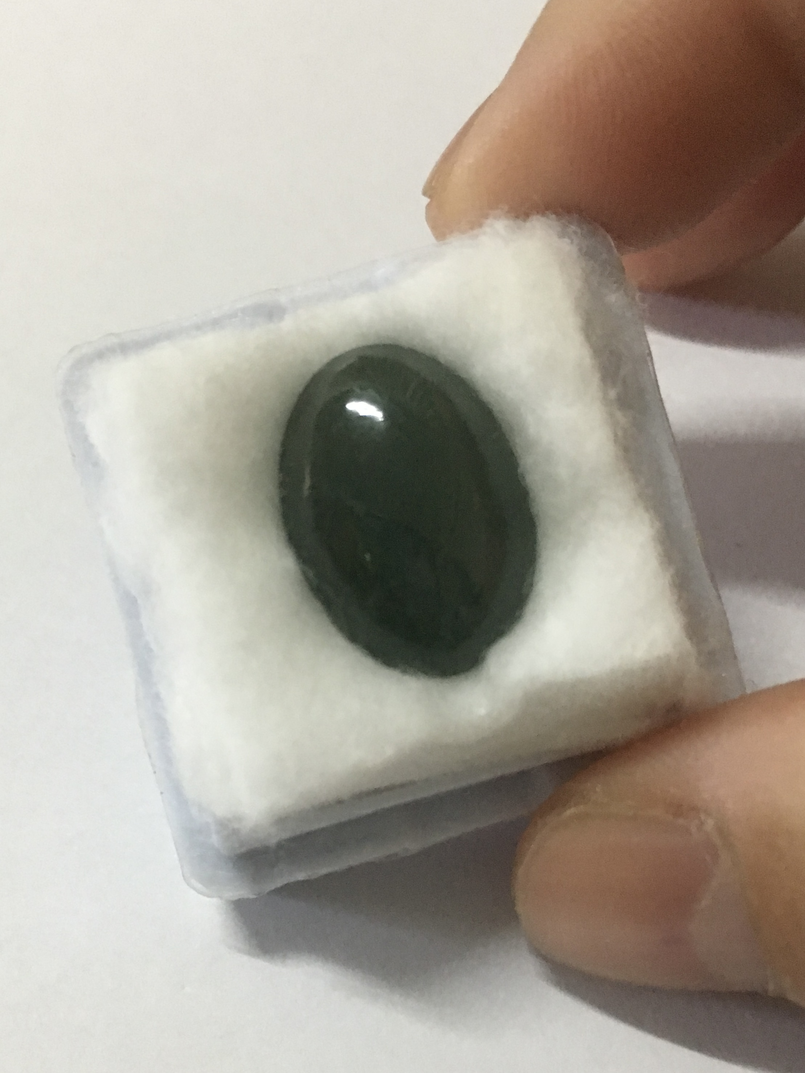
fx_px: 899
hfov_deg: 48.2
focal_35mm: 29
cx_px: 402
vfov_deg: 61.7
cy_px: 536
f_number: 2.2
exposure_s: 1/25
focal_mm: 4.15
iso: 200
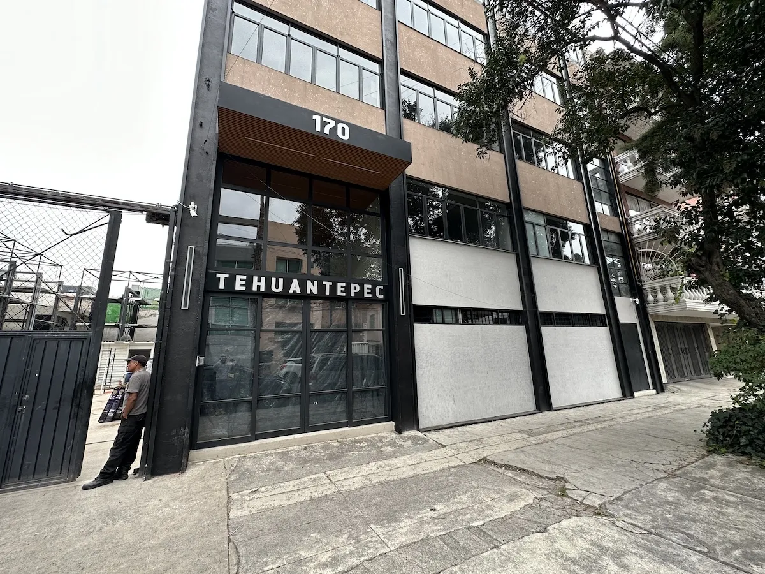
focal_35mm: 14
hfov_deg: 102.1
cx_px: 382
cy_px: 287
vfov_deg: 85.7
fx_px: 309
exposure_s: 1/183
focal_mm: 2.22
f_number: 2.2
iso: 40
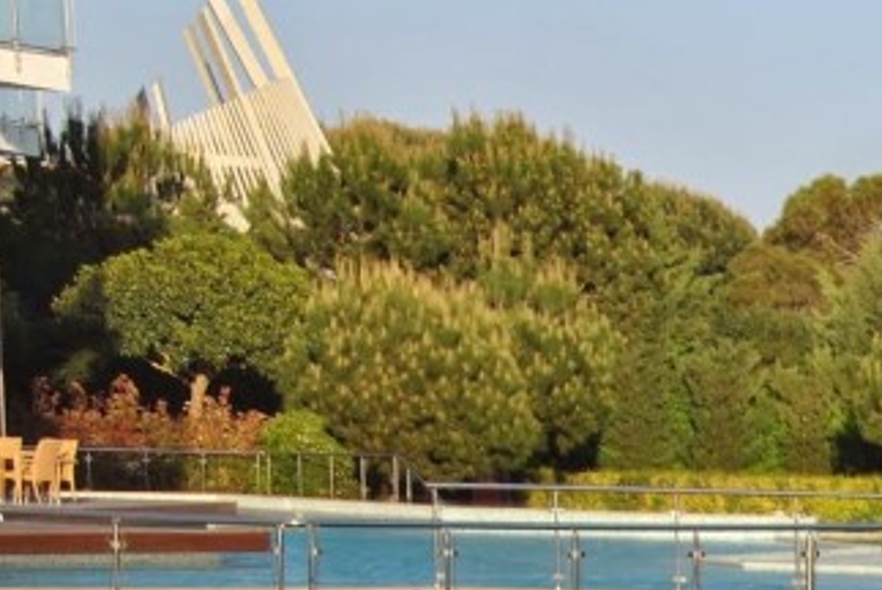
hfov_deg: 10.1
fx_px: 4708
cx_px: 1552
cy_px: 1046
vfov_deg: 7.0
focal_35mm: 192
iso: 100
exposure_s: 1/200
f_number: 7.1
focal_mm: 36
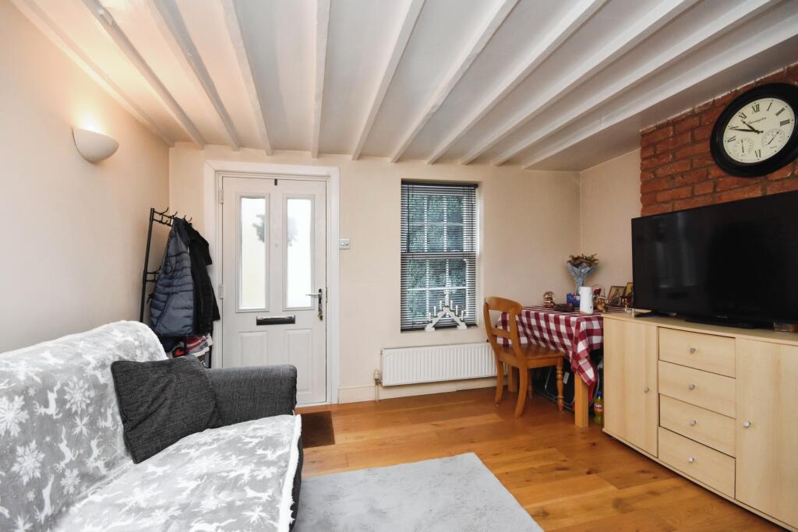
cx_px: 399
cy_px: 266
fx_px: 333
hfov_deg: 100.4
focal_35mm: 15
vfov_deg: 77.3
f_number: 8
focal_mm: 10
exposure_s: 1/30
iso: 1250
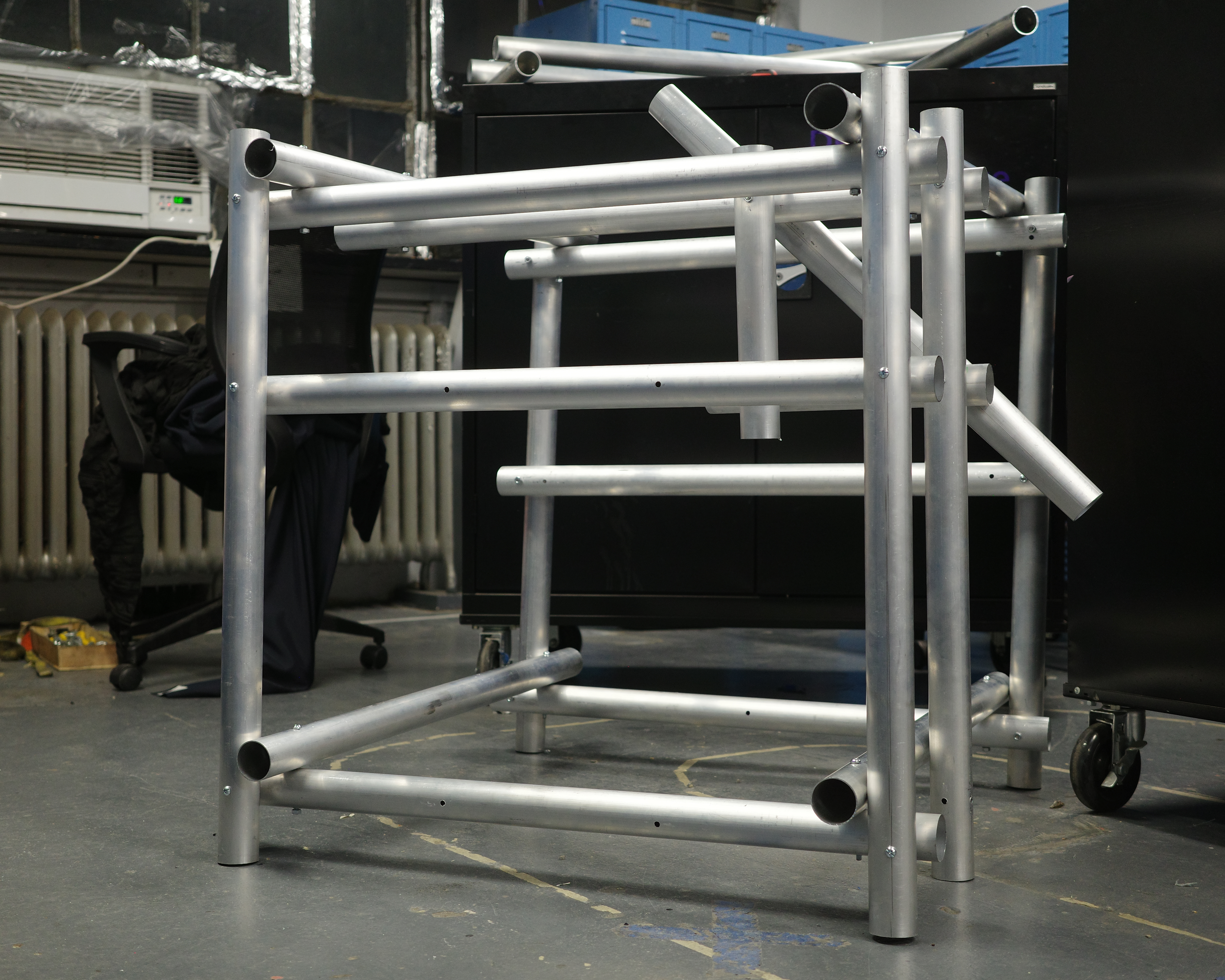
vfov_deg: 32.7
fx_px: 1668
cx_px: 594
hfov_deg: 40.3
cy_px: 498
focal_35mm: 46
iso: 500
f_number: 2.8
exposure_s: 1/40
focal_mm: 26
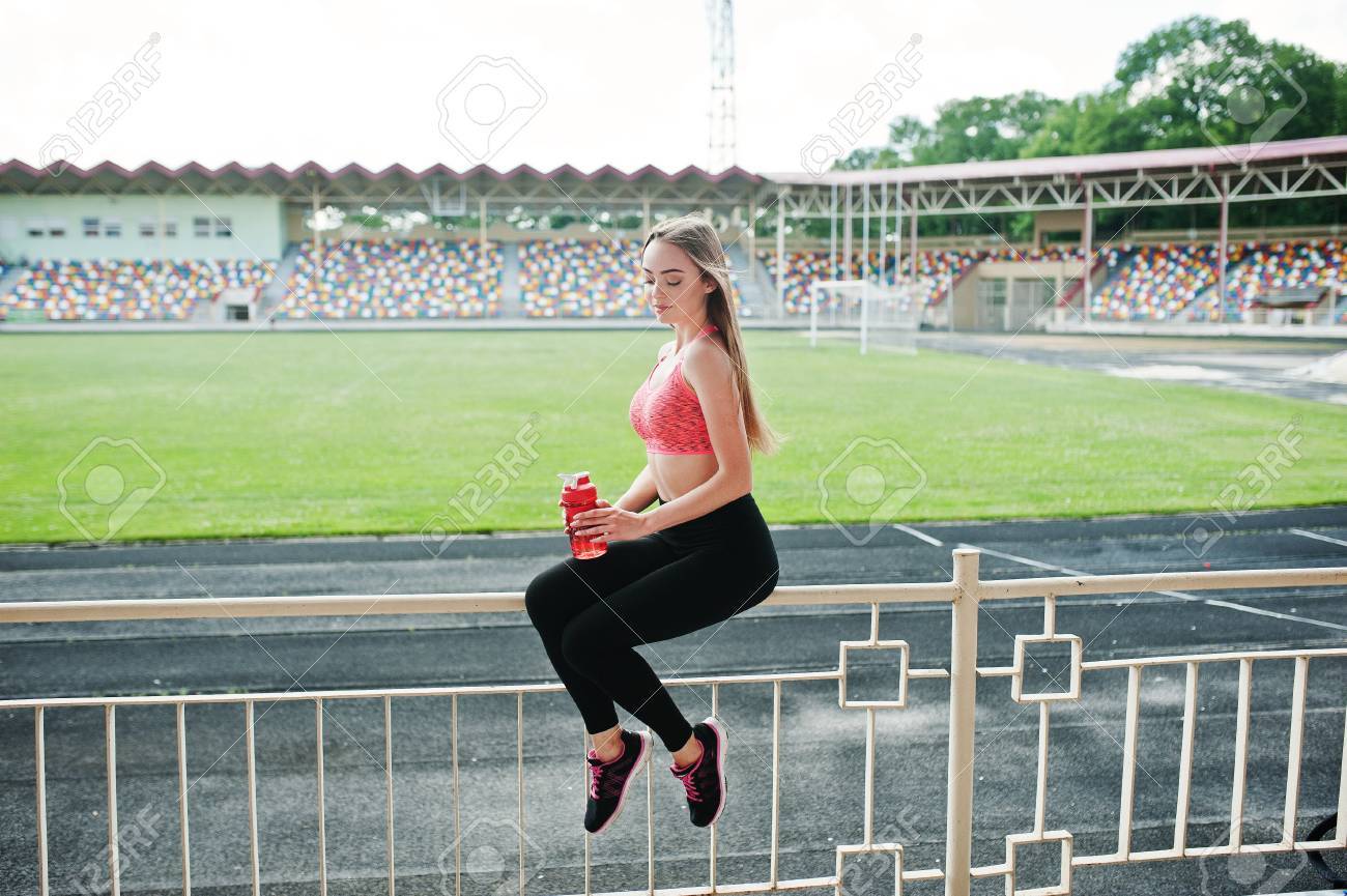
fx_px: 1309
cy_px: 448
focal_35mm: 35
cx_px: 674
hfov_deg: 54.5
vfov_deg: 37.8
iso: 250
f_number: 2.5
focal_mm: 35
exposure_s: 1/1600
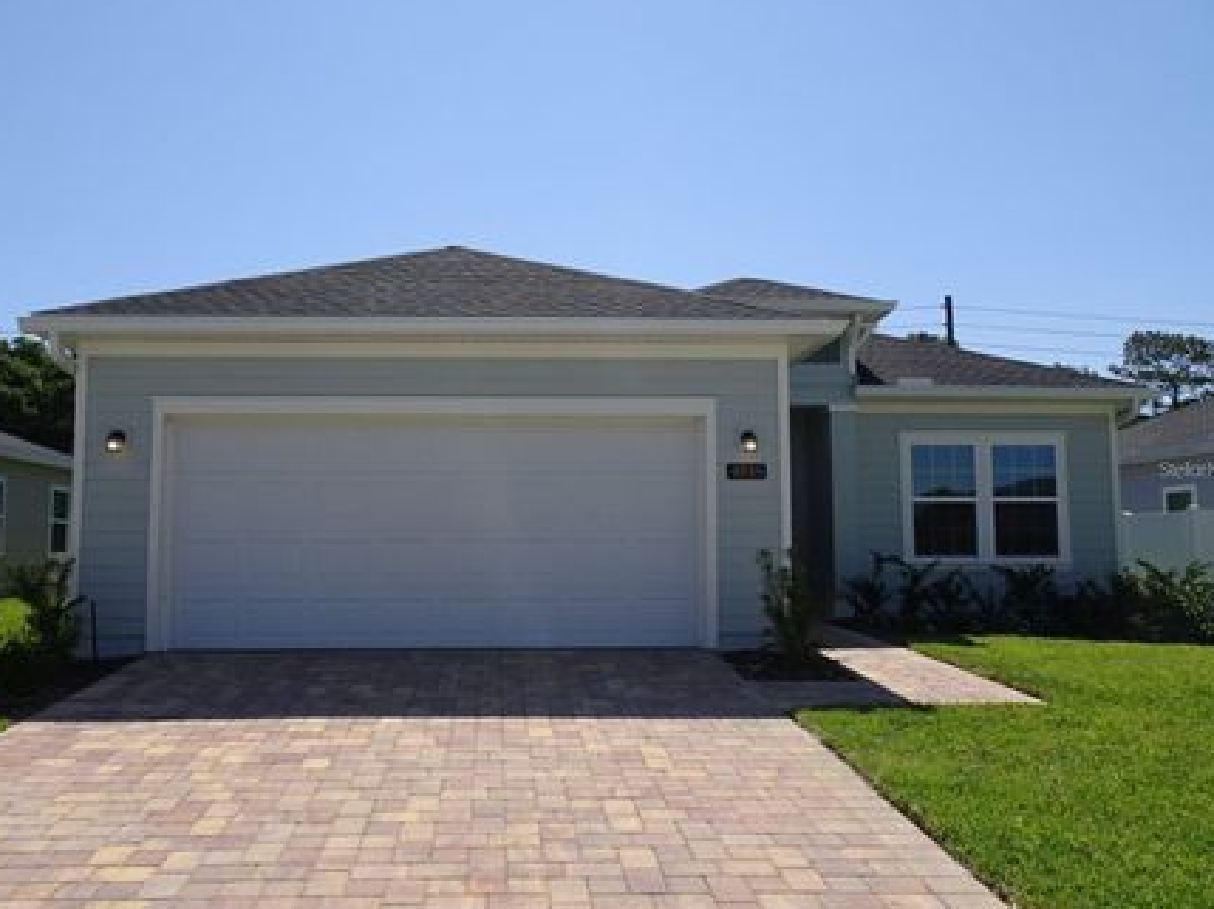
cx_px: 535
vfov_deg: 49.7
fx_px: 981
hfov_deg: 63.3
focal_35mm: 28
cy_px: 469
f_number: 3.5
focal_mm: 4.1
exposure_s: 1/1250
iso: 80
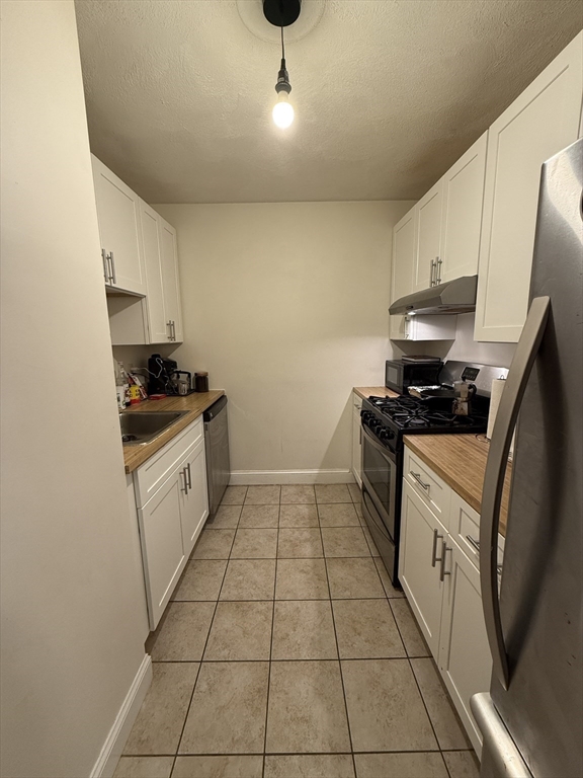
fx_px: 314
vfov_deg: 102.1
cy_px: 389
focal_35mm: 14
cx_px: 292
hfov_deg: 85.7
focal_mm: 2.22
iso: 200
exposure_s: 1/60
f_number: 2.2
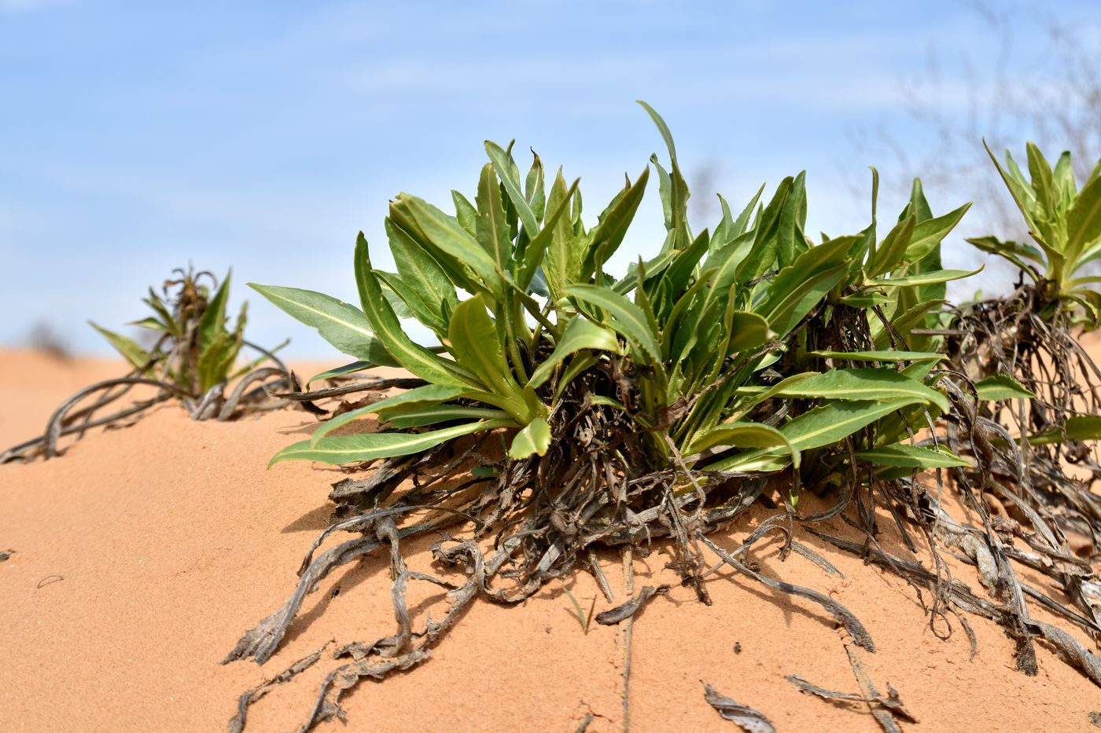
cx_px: 550
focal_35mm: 63
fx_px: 1926
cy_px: 366
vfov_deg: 21.6
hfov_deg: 31.9
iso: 250
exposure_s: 1/1000
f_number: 6.3
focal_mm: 42
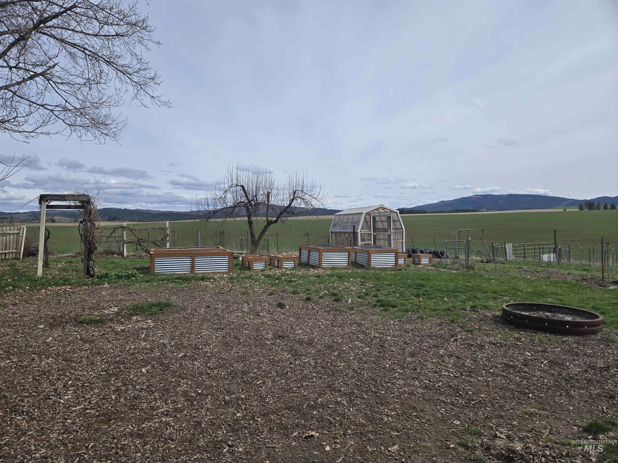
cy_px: 232
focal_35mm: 23
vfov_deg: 58.9
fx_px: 411
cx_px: 309
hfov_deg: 73.9
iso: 25
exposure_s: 1/2600
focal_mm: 5.4
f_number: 1.8
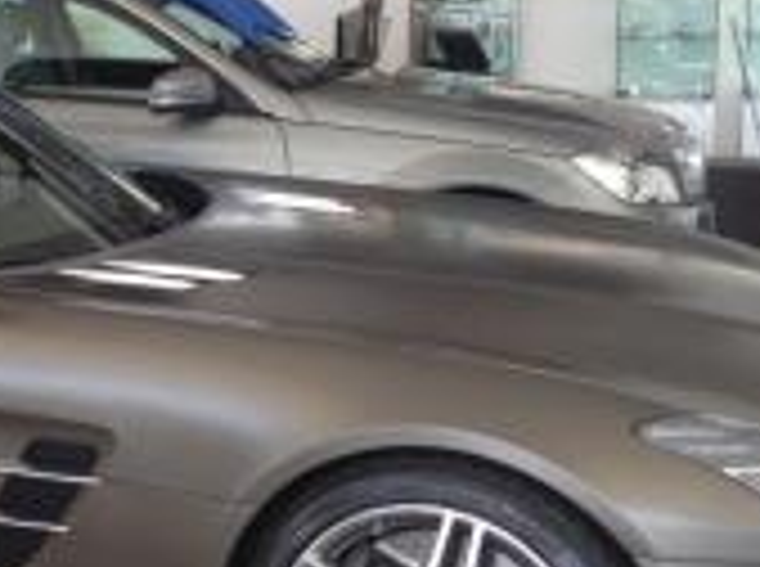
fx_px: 2037
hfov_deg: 20.6
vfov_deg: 15.8
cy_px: 274
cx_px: 40
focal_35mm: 93
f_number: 2.4
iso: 64
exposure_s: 1/130
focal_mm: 4.28
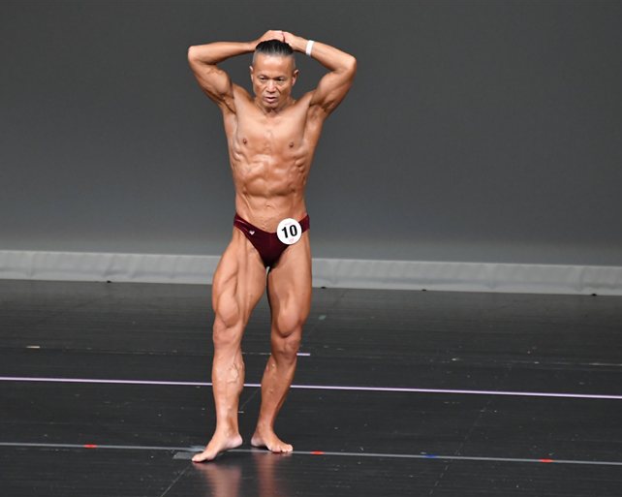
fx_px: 7195
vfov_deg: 4.0
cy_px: 249
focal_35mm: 391
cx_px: 282
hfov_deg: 5.0
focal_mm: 230
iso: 4000
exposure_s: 1/400
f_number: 5.6
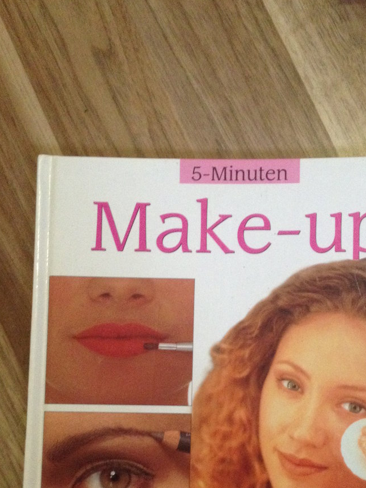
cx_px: 234
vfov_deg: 34.7
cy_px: 372
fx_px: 761
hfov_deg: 26.9
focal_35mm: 54
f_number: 2.4
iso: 320
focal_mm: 4.28
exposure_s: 1/20
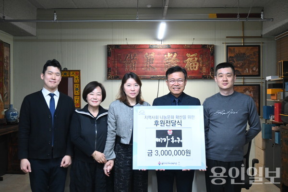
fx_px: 312
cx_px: 144
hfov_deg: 49.6
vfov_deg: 34.2
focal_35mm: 39
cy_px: 96
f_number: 4.5
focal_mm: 26
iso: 2500
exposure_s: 1/125
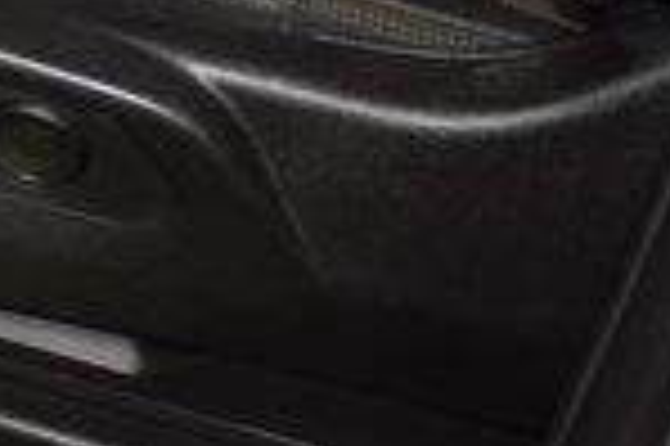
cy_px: -507
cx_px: -382
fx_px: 2156
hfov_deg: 16.0
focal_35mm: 116
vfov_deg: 10.6
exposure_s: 1/60
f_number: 3.5
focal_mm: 18
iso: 900
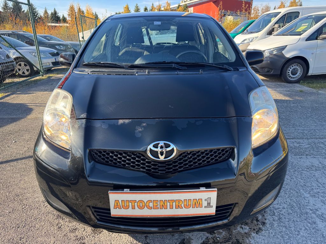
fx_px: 226
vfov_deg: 56.8
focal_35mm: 24
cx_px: 163
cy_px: 122
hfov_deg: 71.6
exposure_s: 1/506
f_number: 1.78
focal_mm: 6.76
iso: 80
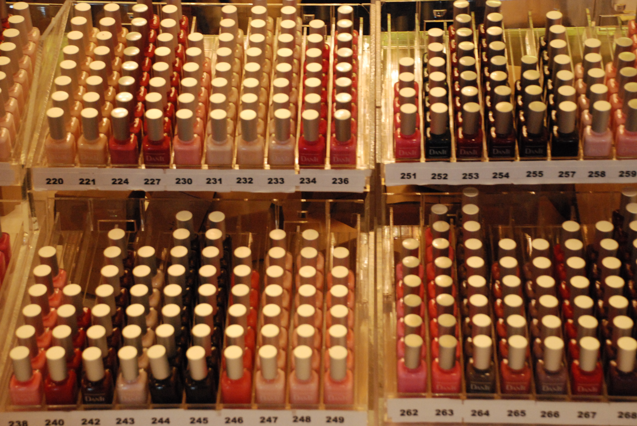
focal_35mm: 87
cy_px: 213
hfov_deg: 23.4
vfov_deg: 15.8
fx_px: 1541
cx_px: 318
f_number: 5.3
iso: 1600
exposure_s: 1/30
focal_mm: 58
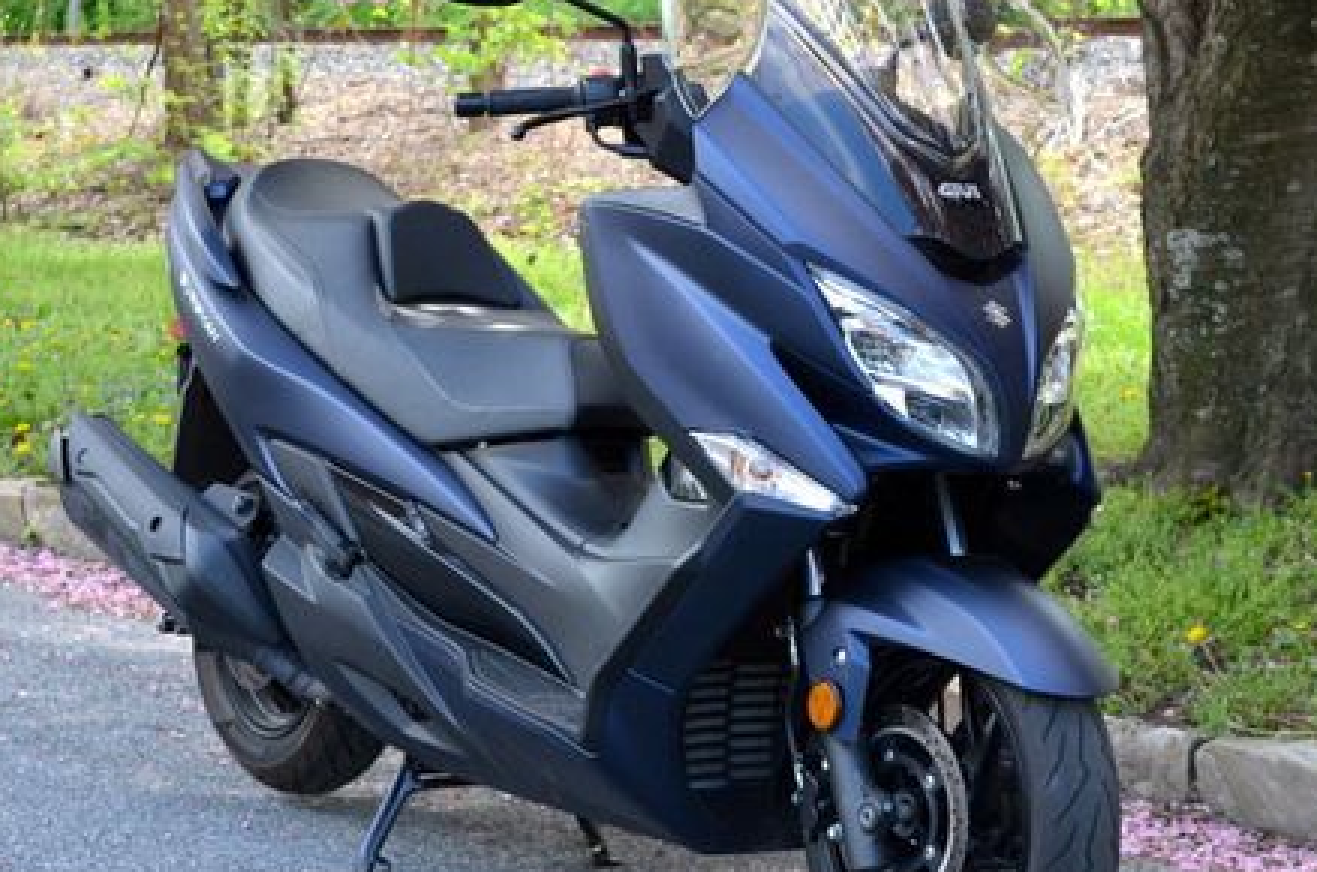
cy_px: 484
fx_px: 3358
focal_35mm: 92
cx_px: 734
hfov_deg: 22.2
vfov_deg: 14.8
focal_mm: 42
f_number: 5.6
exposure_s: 1/125
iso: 220
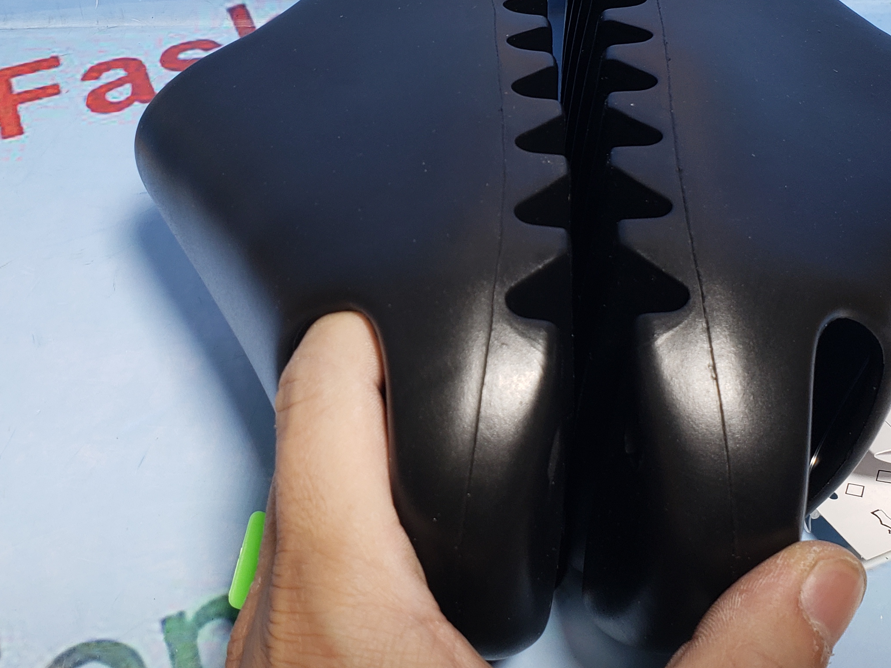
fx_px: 1313
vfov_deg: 28.1
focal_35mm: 51
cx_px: 365
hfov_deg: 37.4
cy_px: 152
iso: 50
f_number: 2.4
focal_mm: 4.3
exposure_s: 1/112
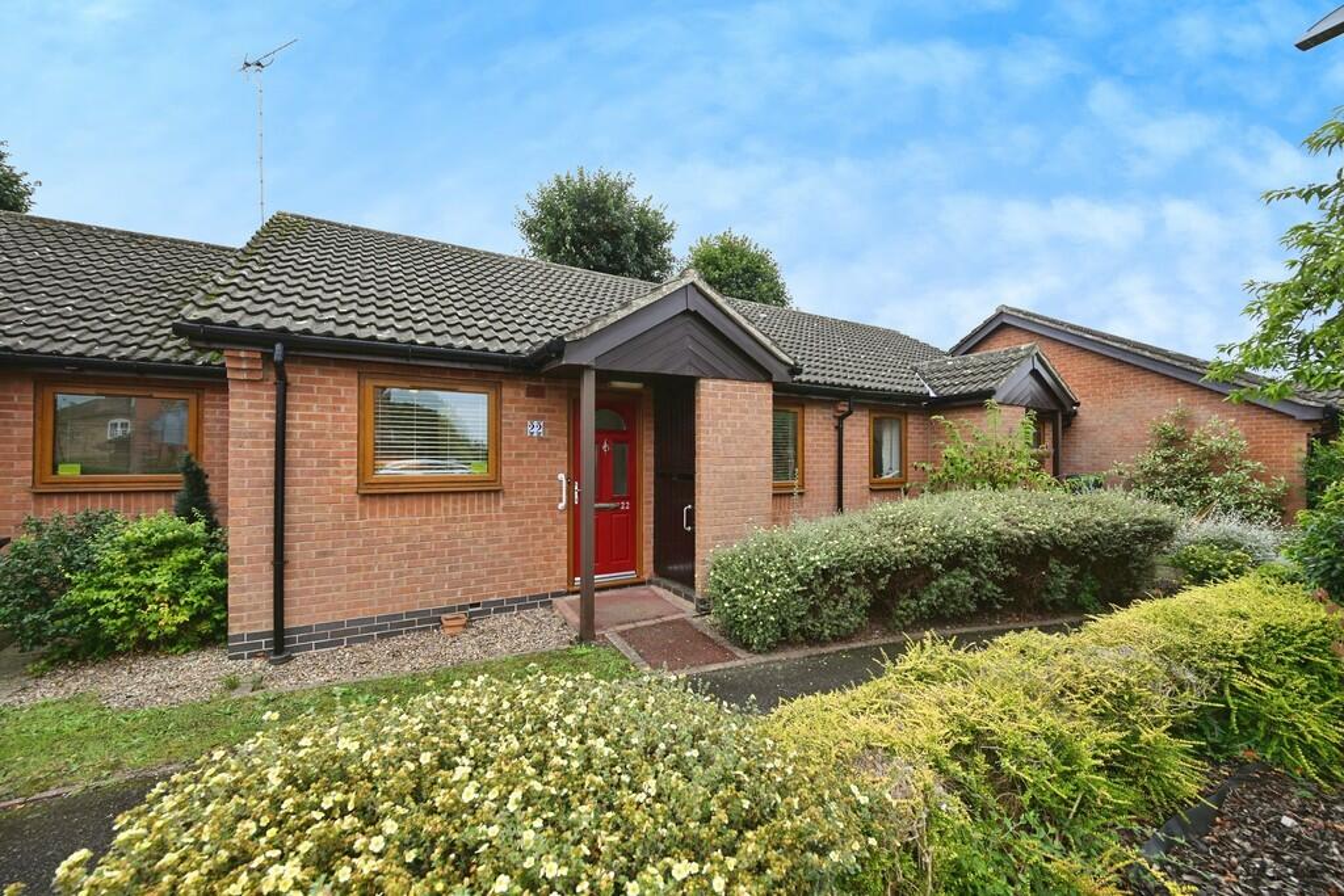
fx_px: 523
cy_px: 448
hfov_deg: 104.2
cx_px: 672
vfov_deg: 81.2
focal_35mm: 14
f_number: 5.6
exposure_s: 1/125
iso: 100
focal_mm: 14
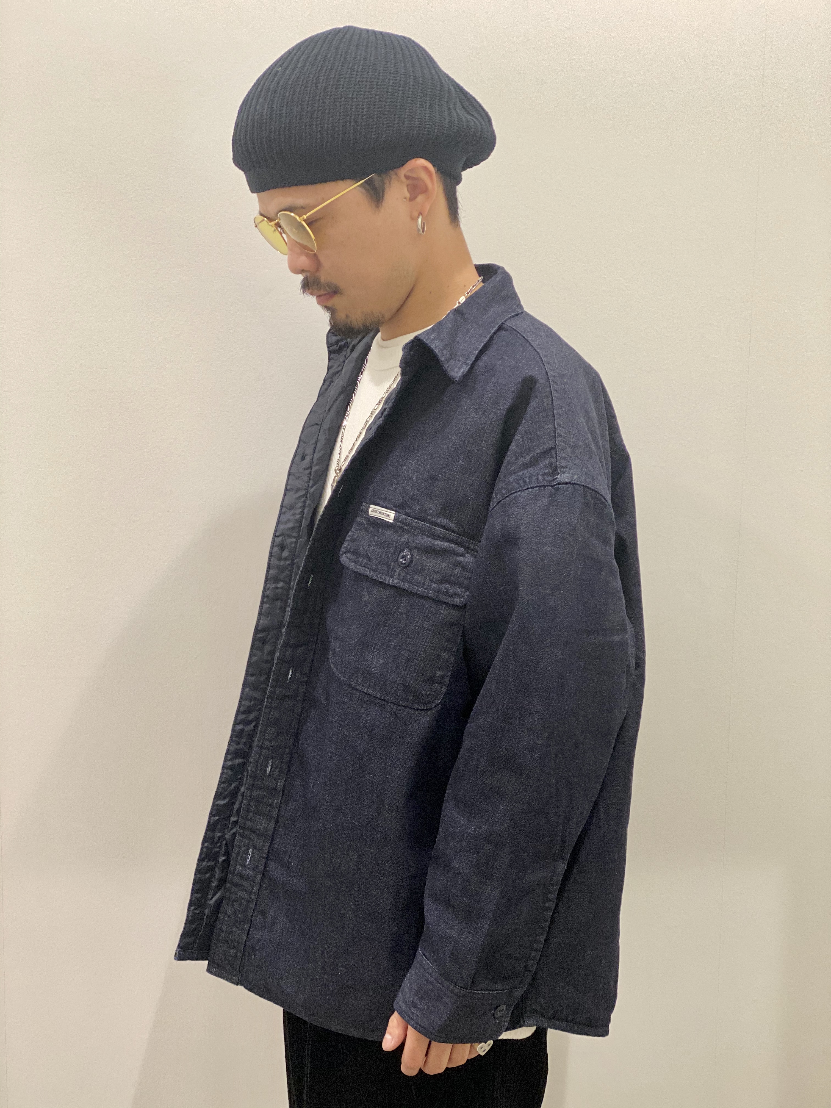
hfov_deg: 28.0
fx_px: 1664
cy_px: 554
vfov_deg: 36.8
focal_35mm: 52
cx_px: 416
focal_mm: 6
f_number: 2
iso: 125
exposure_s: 1/40
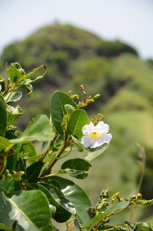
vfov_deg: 17.1
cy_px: 116
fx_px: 769
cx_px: 76
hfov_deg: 11.4
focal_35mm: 120
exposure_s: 1/400
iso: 100
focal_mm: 80
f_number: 5
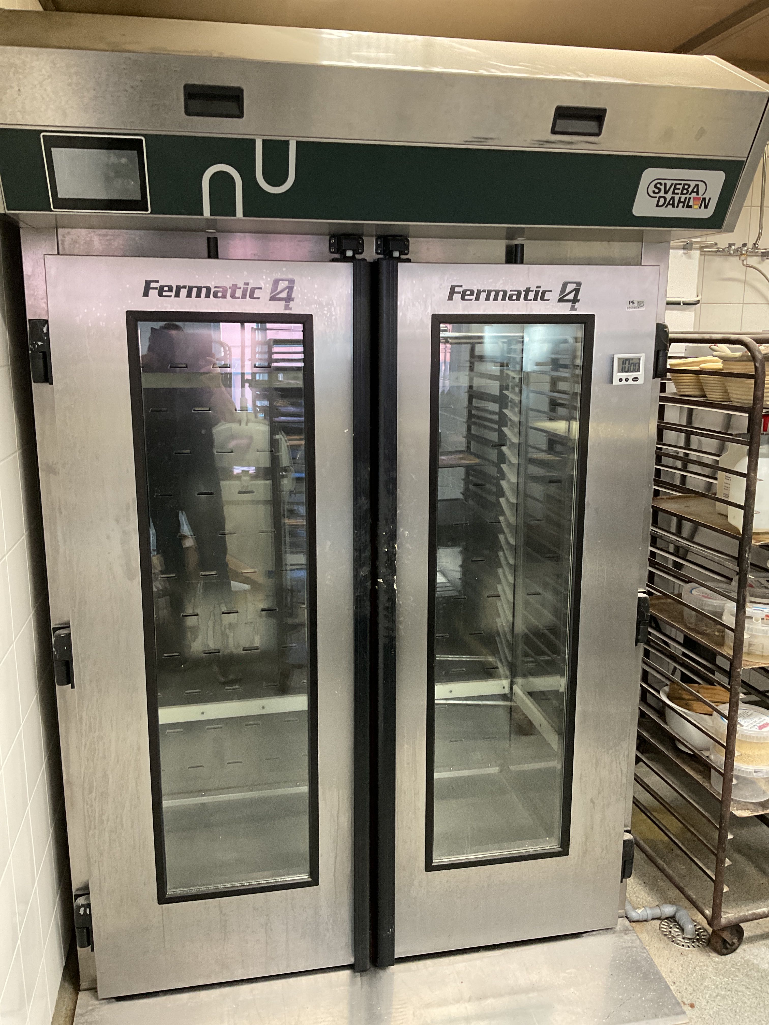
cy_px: 512
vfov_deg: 61.7
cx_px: 384
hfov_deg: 48.2
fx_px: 859
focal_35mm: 29
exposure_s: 1/50
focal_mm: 3
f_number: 1.8
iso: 160
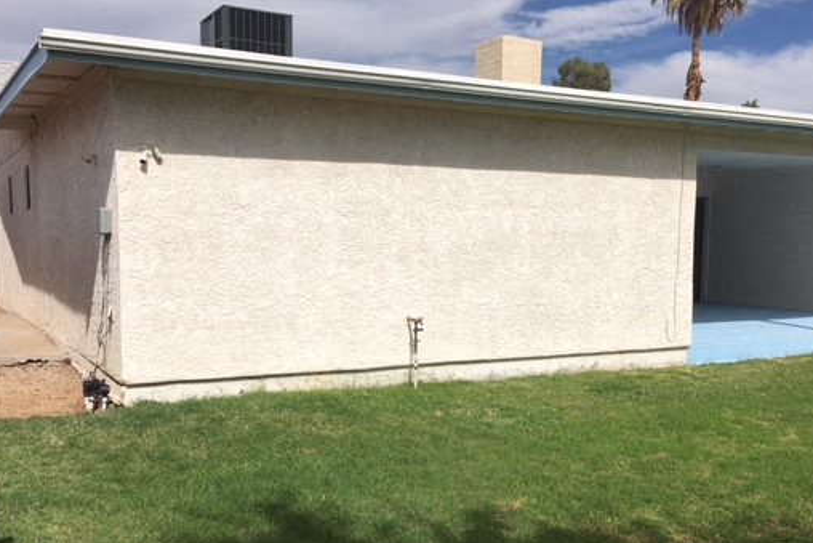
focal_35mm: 38
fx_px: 858
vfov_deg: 34.9
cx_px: 402
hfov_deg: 50.7
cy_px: 332
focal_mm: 4.15
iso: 25
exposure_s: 1/3846
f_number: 2.2
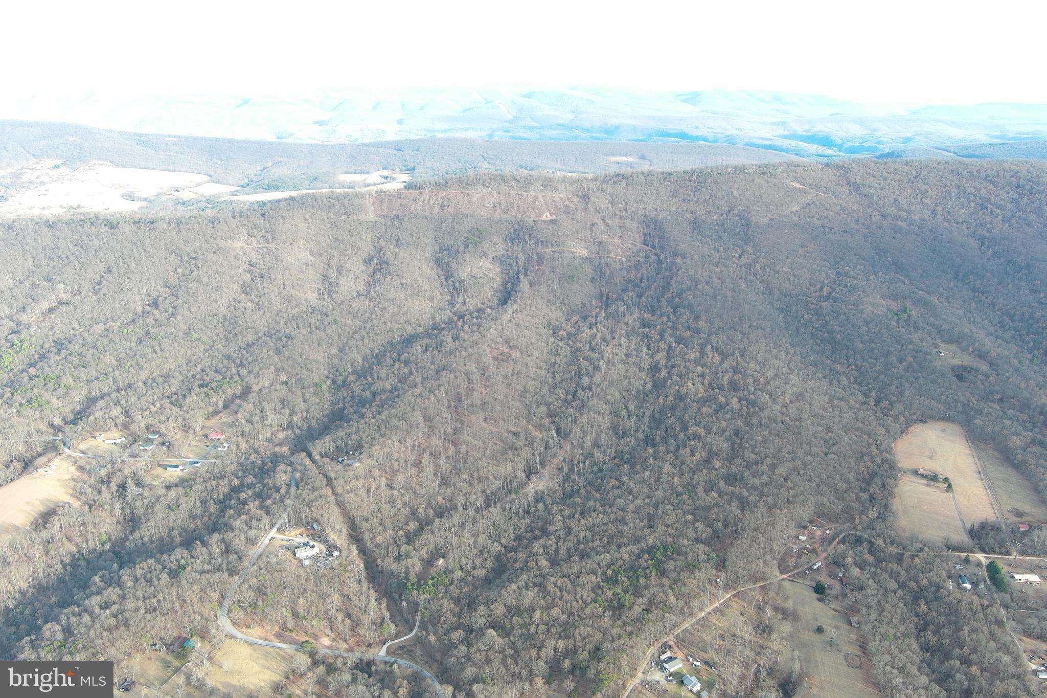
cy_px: 349
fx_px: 843
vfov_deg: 45.0
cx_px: 524
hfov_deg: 63.7
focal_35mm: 29
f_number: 2.8
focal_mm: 10.57
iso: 100
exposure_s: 1/174
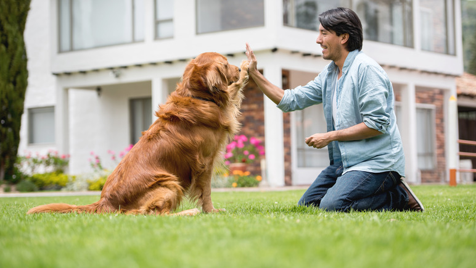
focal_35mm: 90
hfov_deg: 23.7
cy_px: 112
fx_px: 1136
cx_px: 240
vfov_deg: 13.4
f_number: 2.8
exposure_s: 1/1000
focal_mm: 85
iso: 100
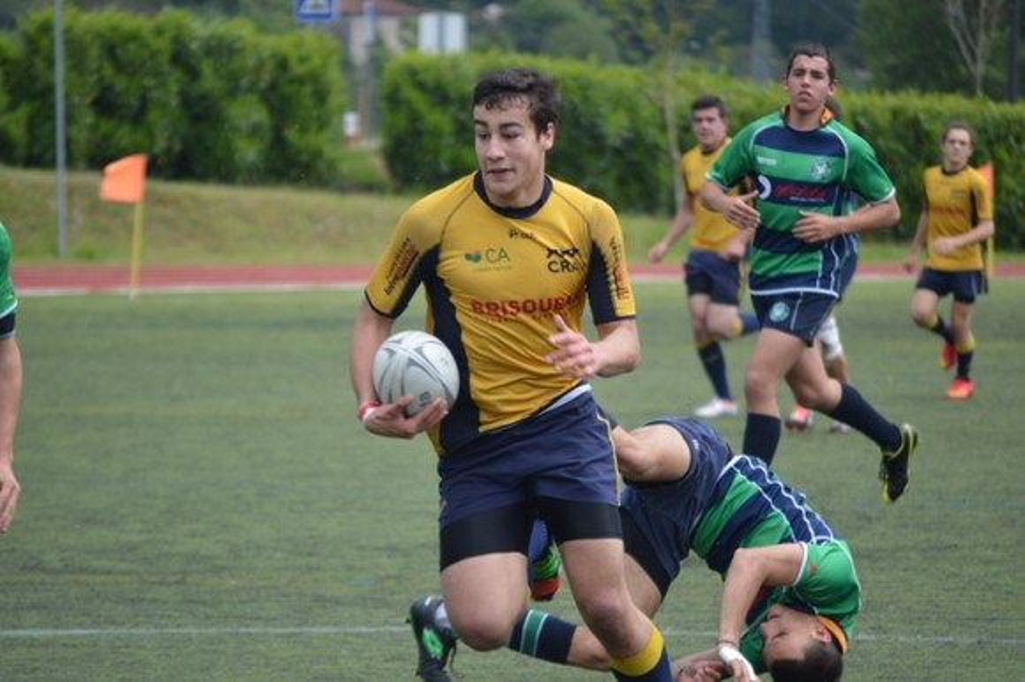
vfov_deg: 4.6
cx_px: 512
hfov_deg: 6.9
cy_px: 341
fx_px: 8536
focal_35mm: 300
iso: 280
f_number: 5.6
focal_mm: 200
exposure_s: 1/500
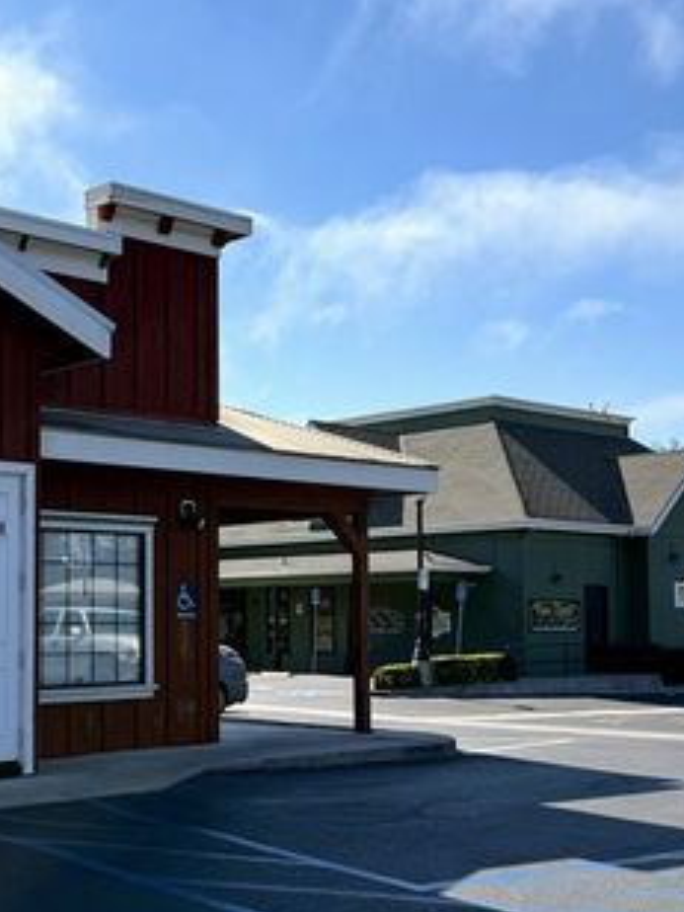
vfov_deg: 36.7
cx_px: 207
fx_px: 1370
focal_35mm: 52
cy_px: 532
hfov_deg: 27.8
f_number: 1.78
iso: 80
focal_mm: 6.76
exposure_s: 1/5714
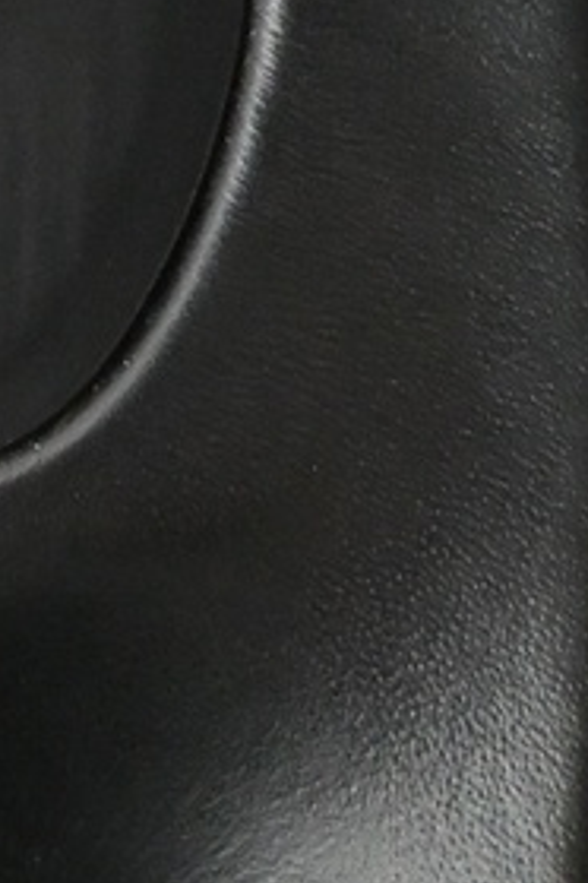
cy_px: 13
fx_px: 4263
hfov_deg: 7.6
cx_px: -560
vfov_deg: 11.7
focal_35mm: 174
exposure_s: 1/30
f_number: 3.8
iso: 5000
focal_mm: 20
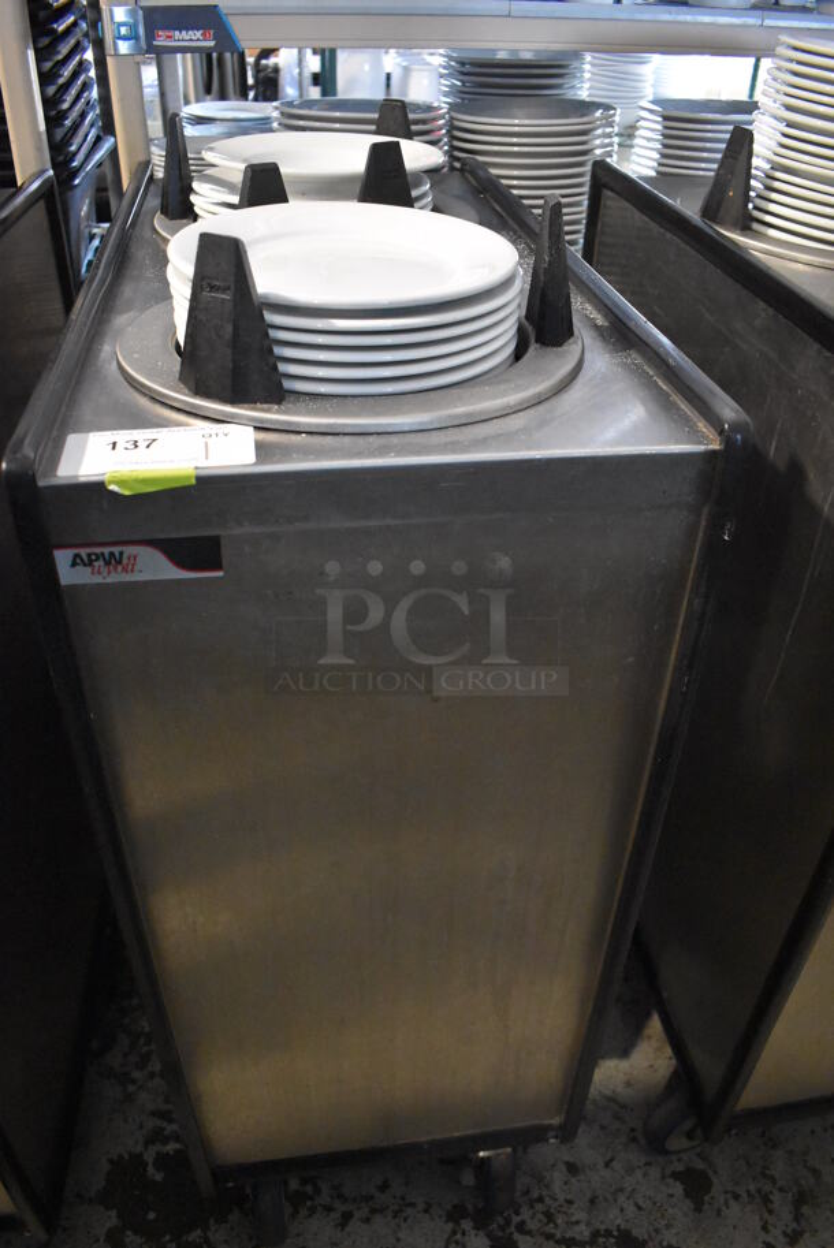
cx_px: 417
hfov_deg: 48.0
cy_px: 624
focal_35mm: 27
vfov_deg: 67.3
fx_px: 937
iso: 6400
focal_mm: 18
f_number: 3.5
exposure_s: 1/125
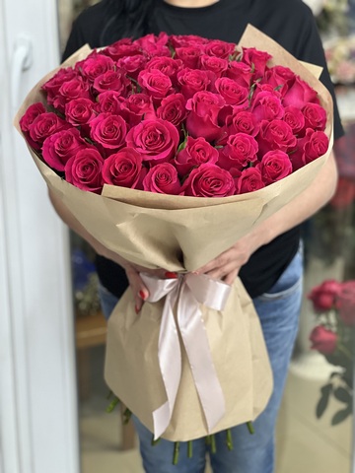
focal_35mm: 77
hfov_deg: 19.1
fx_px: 1053
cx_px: 178
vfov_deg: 25.3
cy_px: 236
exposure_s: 1/100
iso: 250
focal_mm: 9
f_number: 2.8
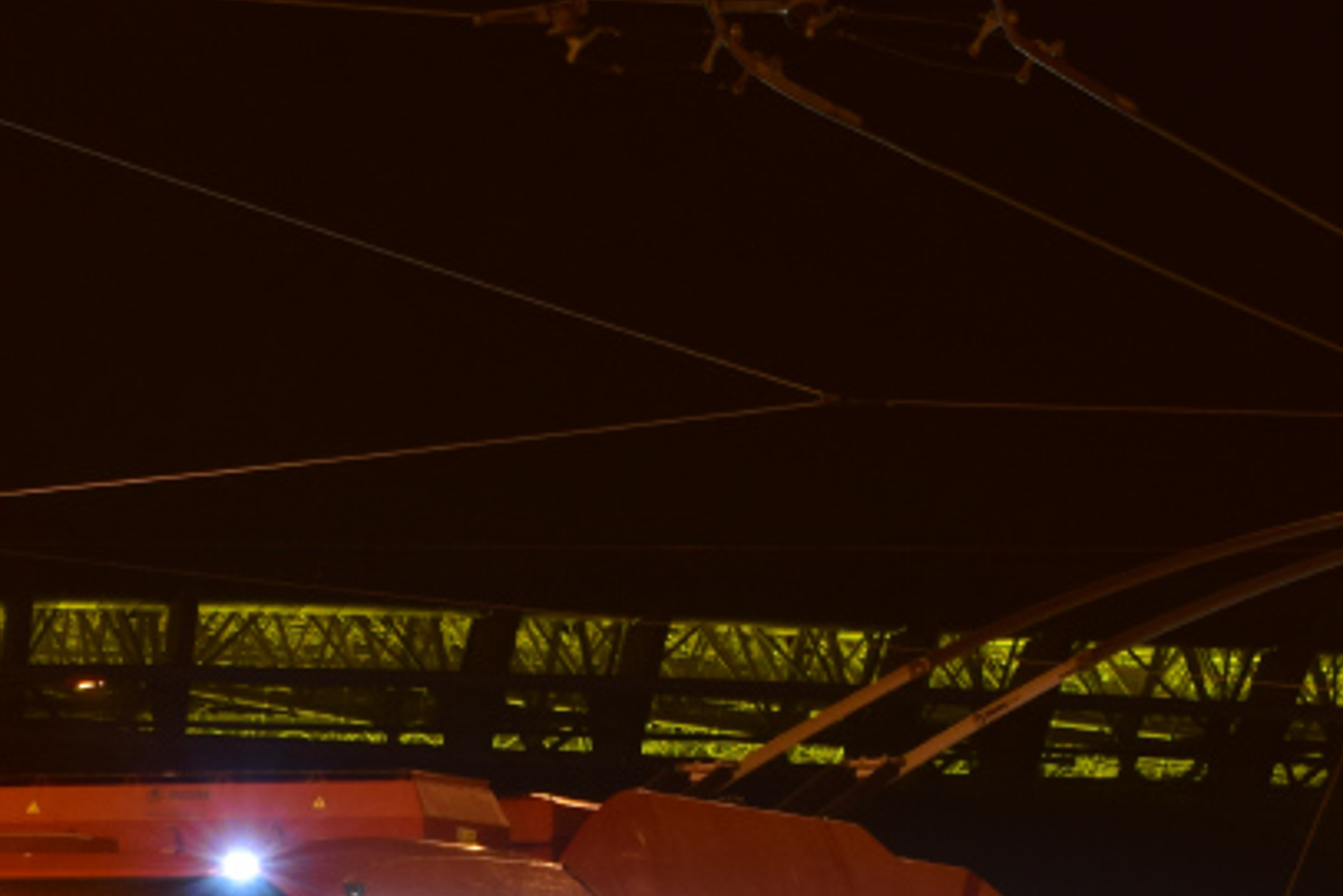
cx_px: 334
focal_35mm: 221
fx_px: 8247
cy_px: 967
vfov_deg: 6.2
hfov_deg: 9.3
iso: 200
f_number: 6.3
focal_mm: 46
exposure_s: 1.3
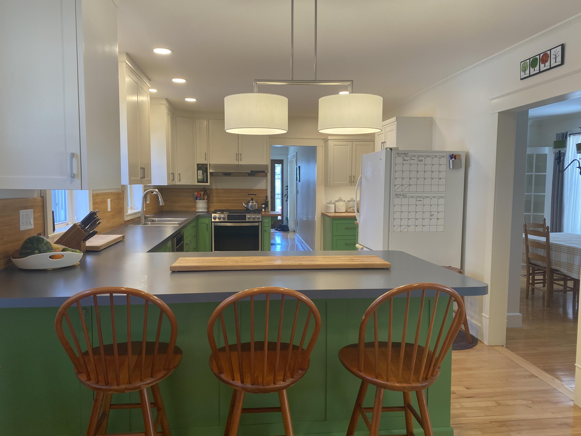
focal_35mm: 26
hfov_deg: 67.3
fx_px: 436
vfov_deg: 53.1
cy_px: 218
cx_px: 290
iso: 125
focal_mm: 4.25
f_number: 1.8
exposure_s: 1/120
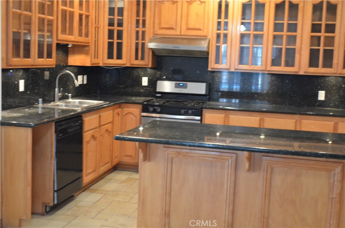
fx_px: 459
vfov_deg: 27.9
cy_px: 114
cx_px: 172
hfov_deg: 41.2
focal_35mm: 48
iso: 2800
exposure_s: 1/30
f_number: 4.8
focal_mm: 32
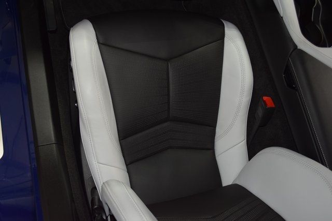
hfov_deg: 53.1
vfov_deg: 36.9
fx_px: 332
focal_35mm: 36
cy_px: 110
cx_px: 166
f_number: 4
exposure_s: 1/60
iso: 1100
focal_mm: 24
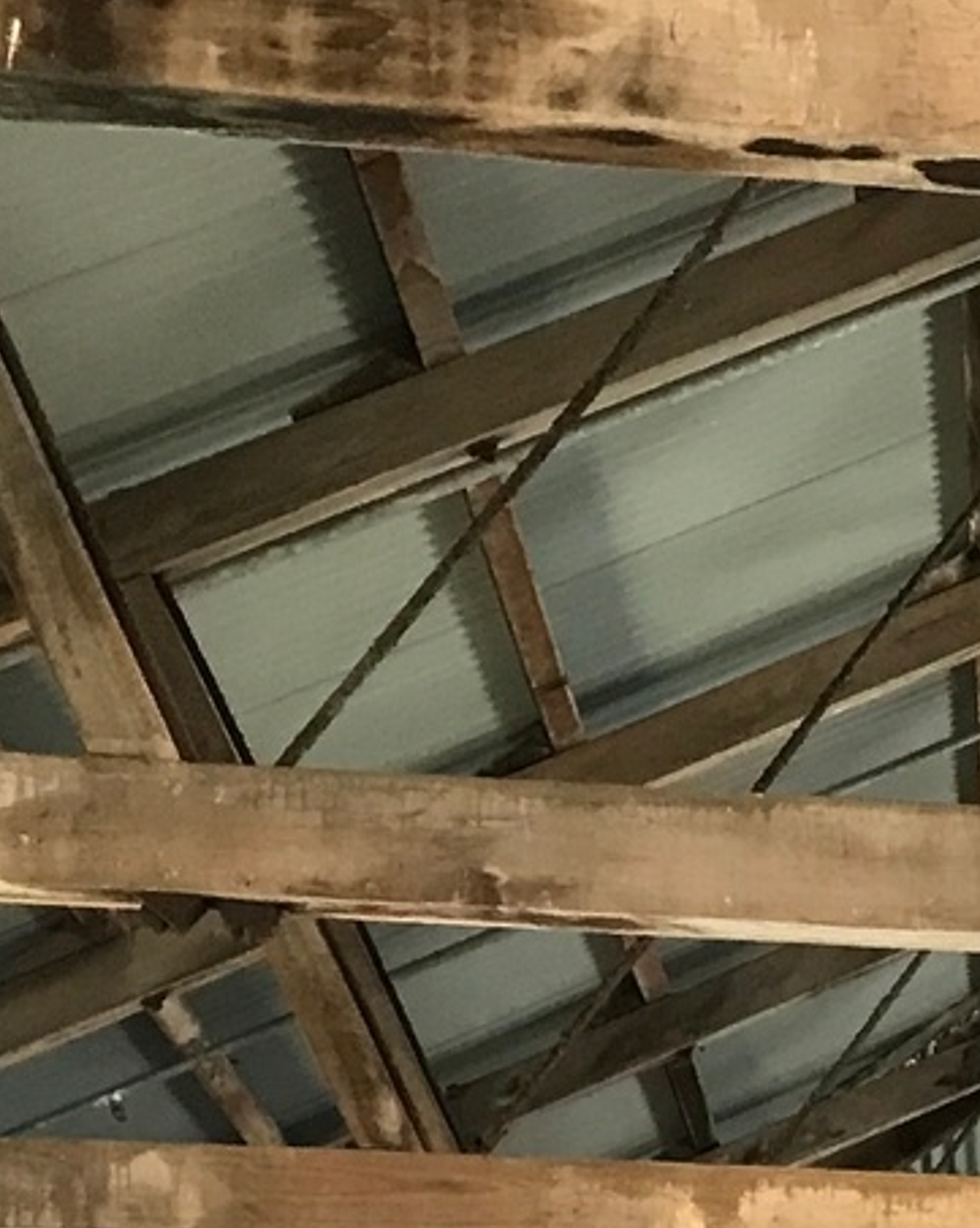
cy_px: 1940
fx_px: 4391
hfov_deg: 11.6
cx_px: 1876
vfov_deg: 14.6
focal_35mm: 121
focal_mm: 3.99
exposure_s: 1/17
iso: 50
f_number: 1.8
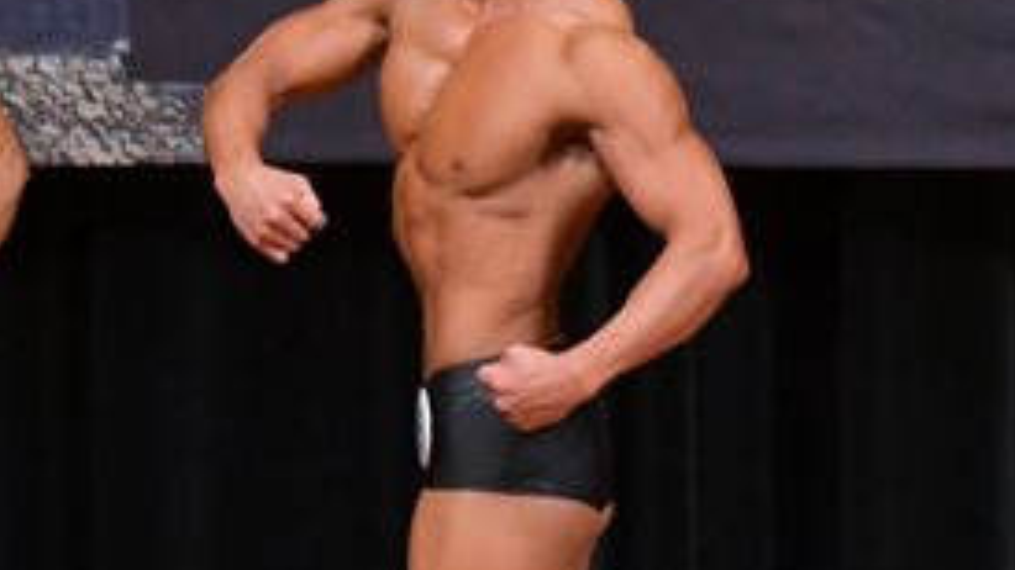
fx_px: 20316
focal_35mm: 755
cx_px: 217
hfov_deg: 2.9
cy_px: 485
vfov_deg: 1.6
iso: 5000
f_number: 5.6
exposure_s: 1/400
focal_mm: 170
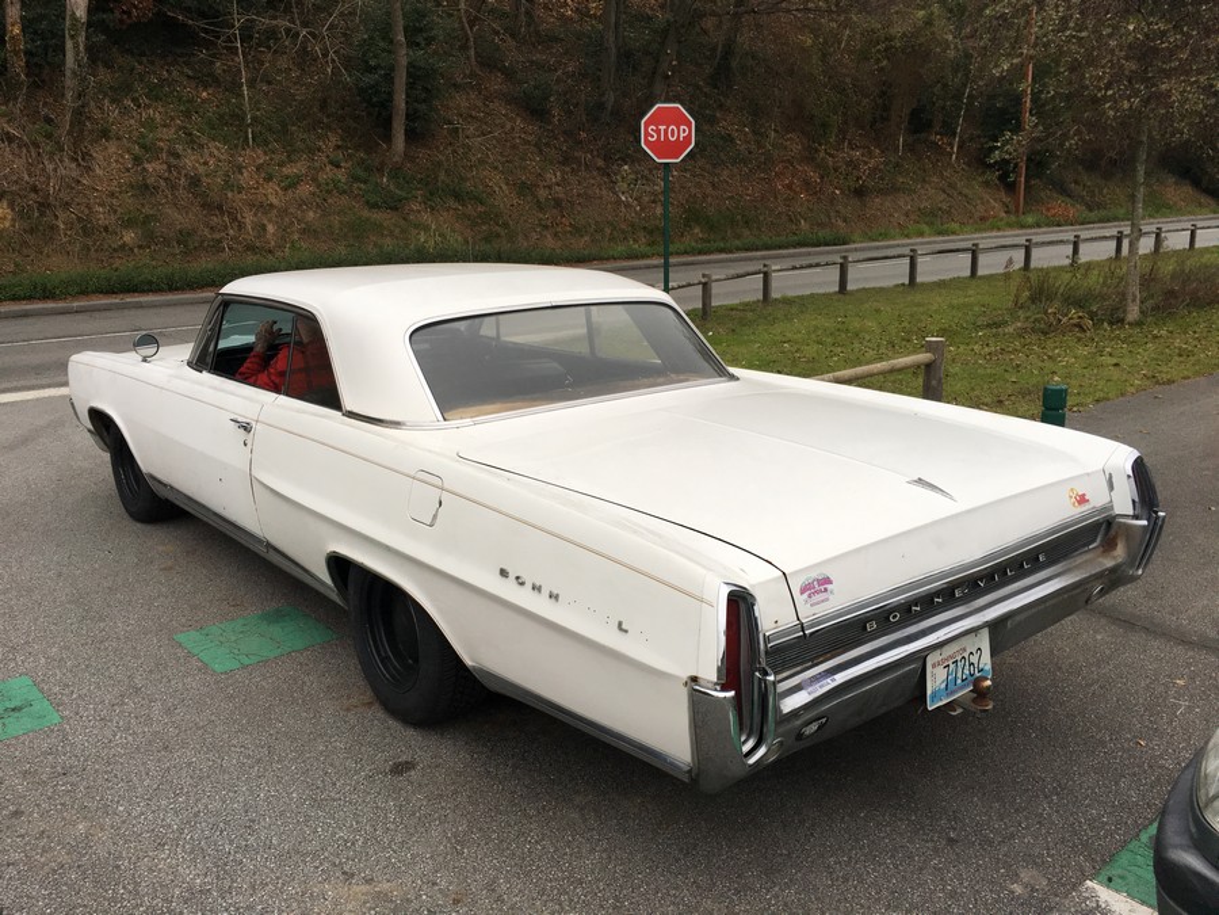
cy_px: 458
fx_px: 1021
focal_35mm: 29
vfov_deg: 48.2
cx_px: 610
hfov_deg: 61.7
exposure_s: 1/100
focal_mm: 4.15
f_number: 2.2
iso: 40
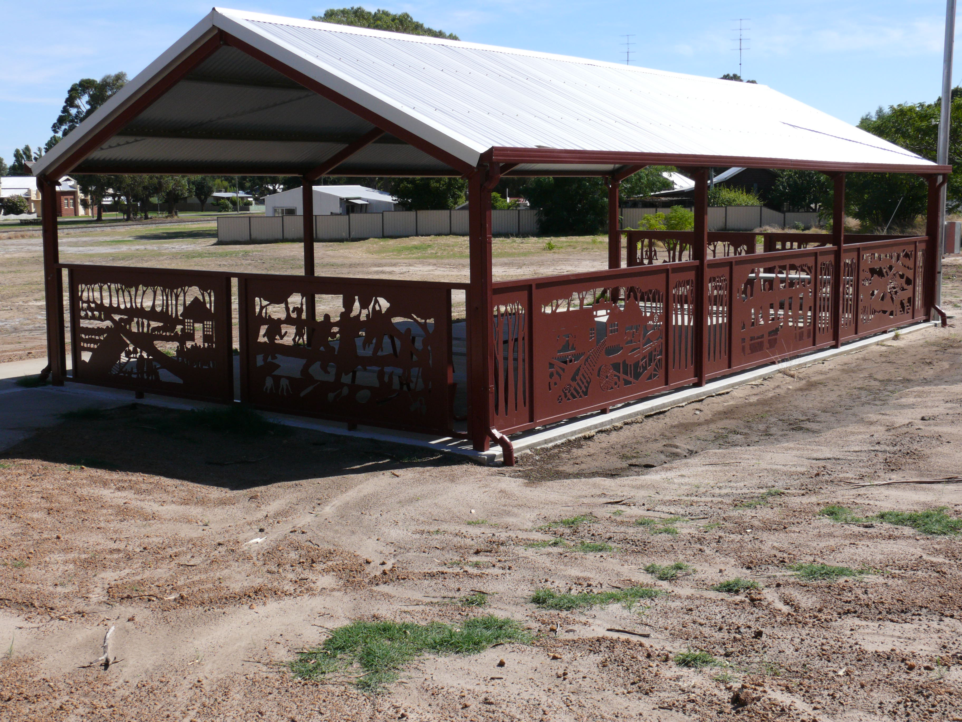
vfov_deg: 32.9
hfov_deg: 42.9
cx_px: 481
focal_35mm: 44
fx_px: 1223
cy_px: 361
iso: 100
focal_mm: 9.3
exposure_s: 1/500
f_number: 5.6
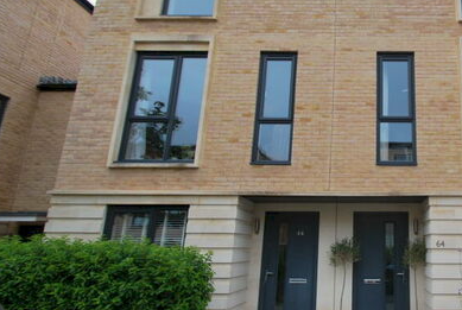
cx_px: 367
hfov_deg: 61.9
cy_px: 144
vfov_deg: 48.1
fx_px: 347
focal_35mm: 27
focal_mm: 10
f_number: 6.3
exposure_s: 1/160
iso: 100
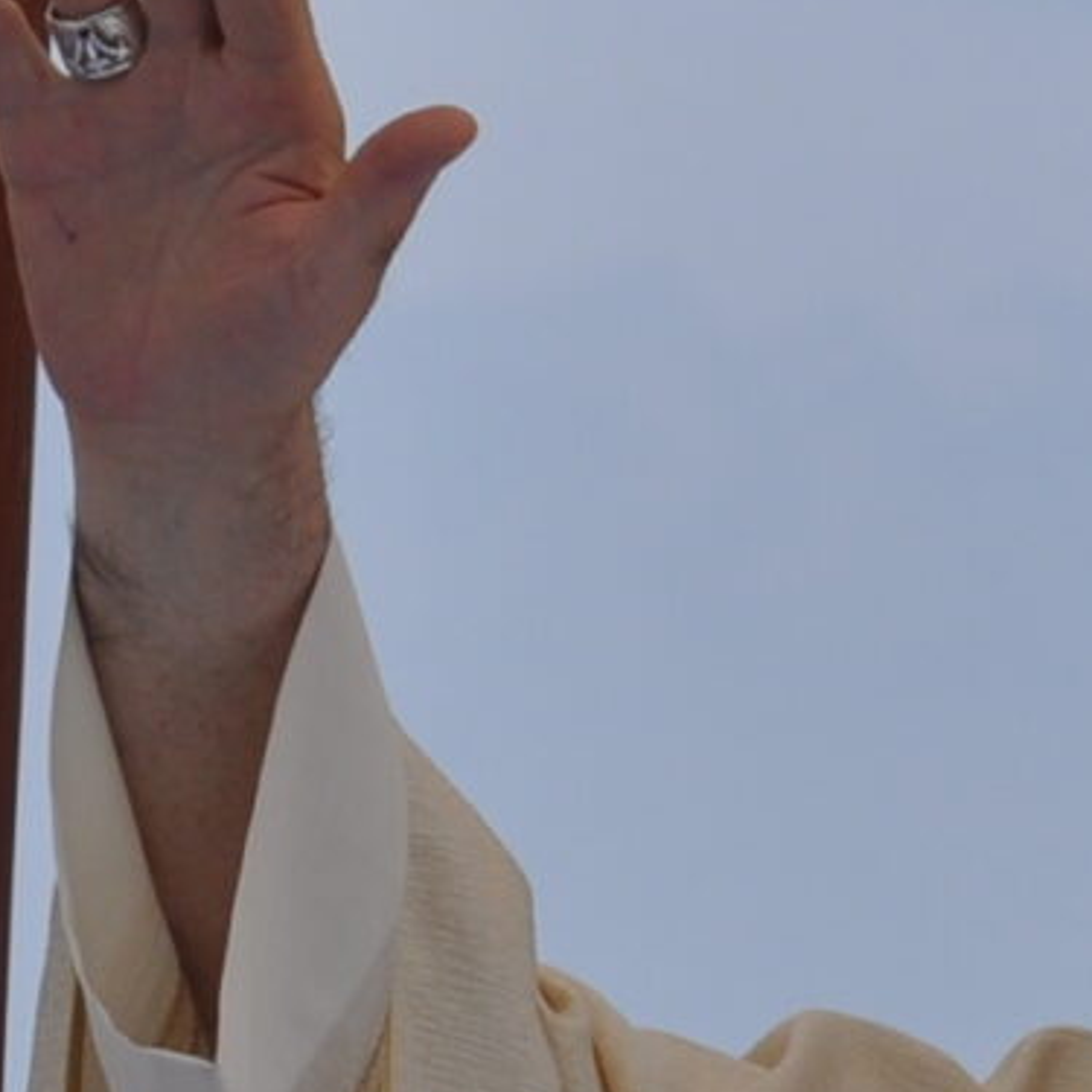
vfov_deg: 1.9
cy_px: 1066
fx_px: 32546
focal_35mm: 912
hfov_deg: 1.9
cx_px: 1596
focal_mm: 105
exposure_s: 1/500
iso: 200
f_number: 11
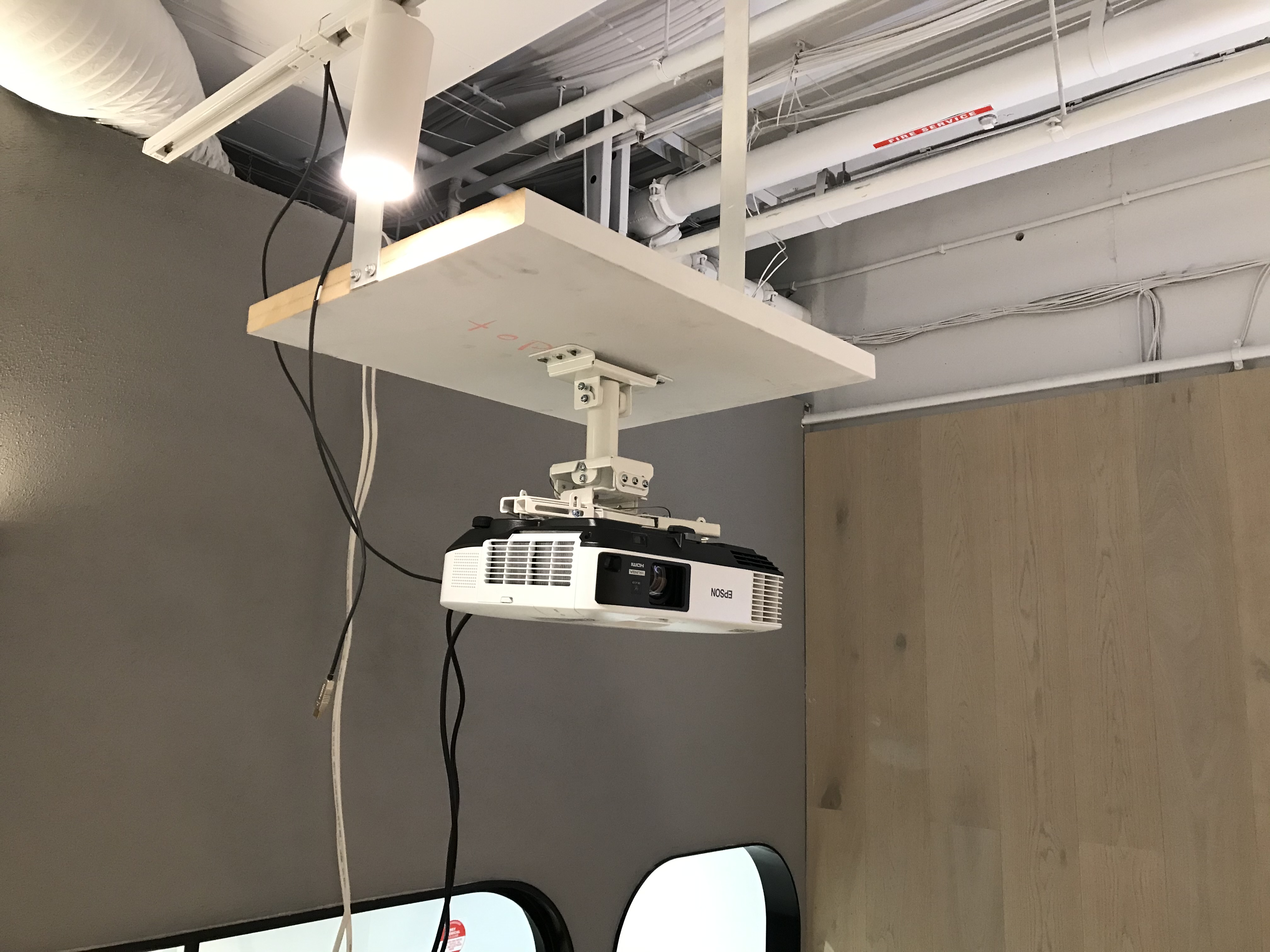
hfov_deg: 63.4
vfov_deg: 49.7
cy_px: 476
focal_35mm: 28
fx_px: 1027
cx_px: 635
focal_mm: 3.99
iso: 64
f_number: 1.8
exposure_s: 1/16
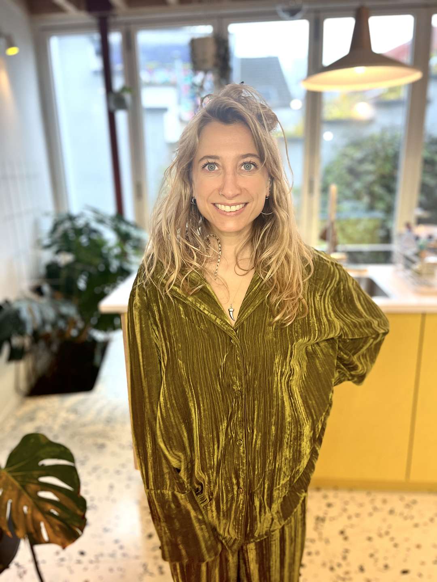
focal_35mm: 26
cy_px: 291
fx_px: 438
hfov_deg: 53.1
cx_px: 218
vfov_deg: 67.3
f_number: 1.6
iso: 100
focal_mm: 5.1
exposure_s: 1/50
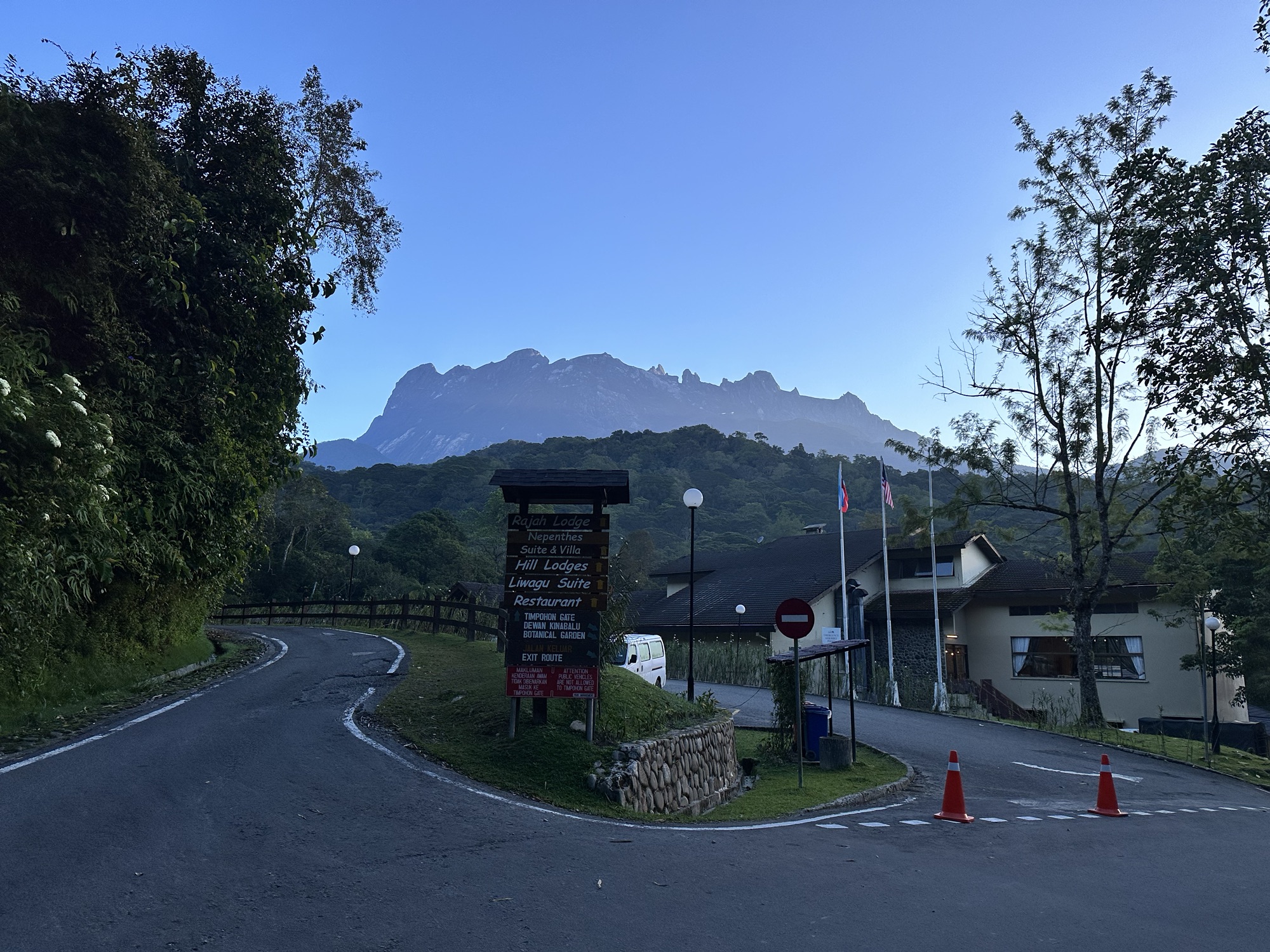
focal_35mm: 24
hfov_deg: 71.6
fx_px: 881
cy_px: 476
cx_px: 635
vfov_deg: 56.8
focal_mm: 6.86
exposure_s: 1/1613
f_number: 1.78
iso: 80
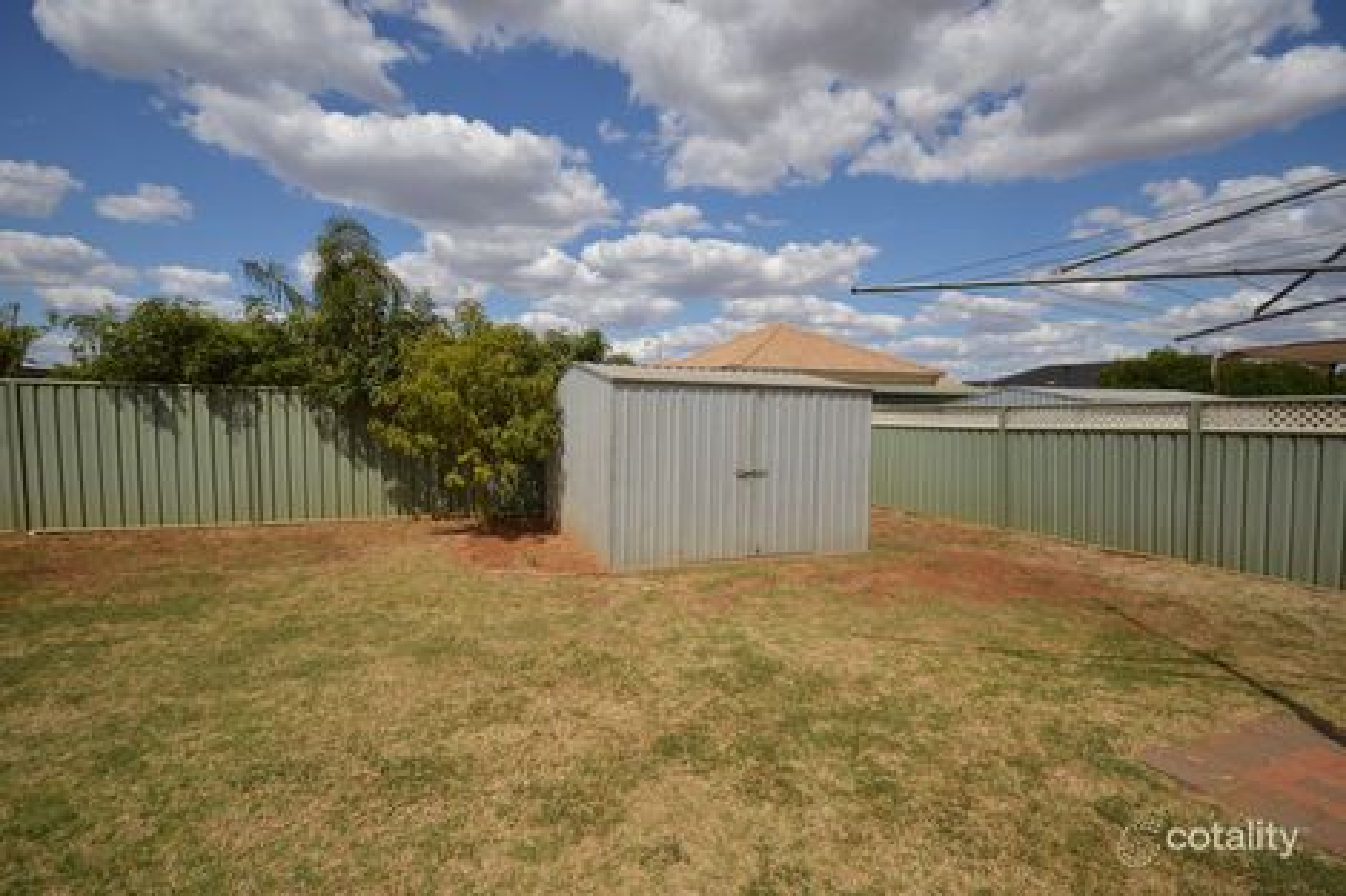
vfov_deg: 69.6
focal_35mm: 17
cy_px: 448
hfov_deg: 92.5
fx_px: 645
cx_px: 673
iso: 100
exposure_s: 1/1600
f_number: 4.5
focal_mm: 11.5
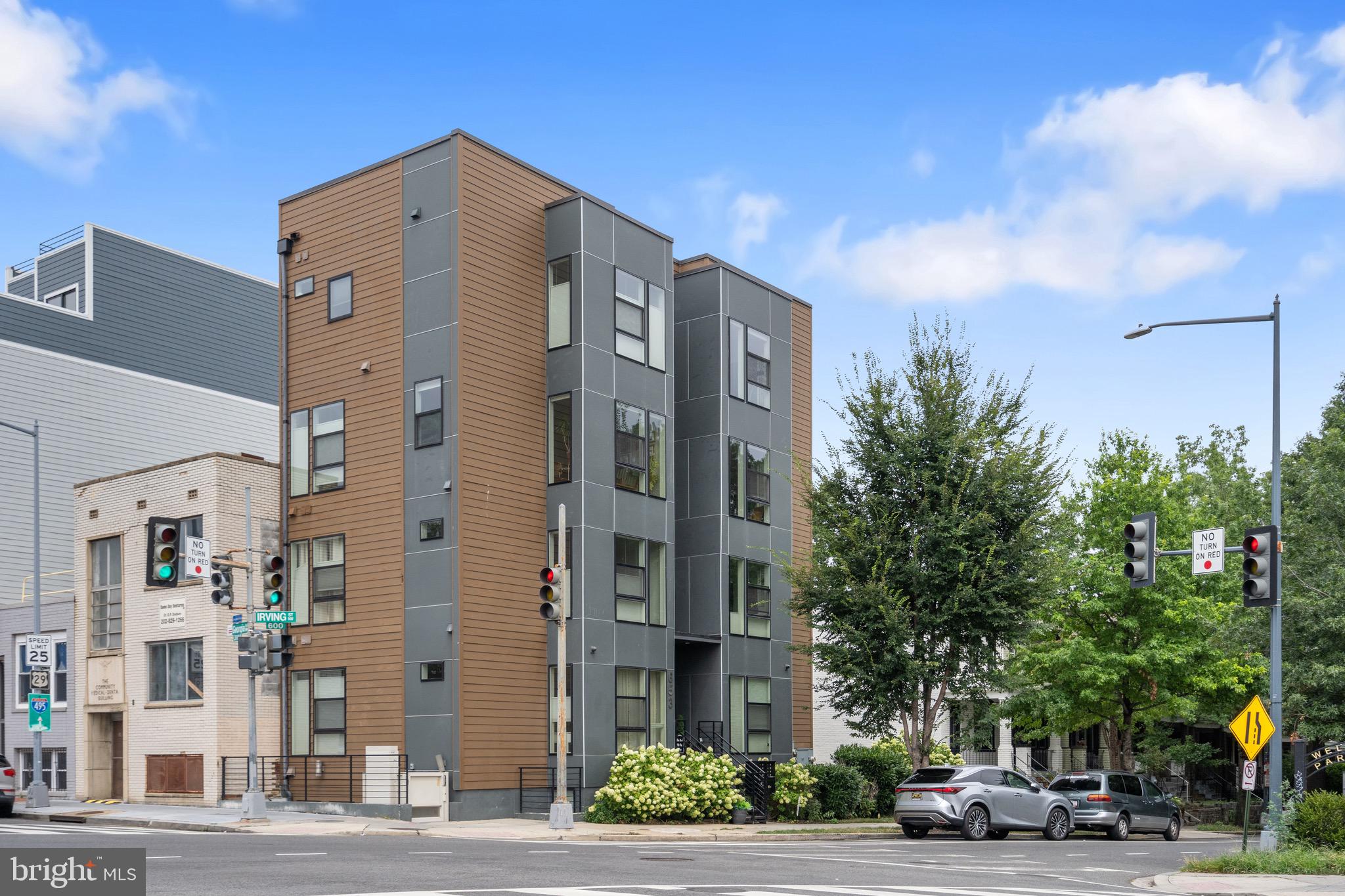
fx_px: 1307
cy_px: 448
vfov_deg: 37.8
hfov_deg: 54.4
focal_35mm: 35
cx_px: 672
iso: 500
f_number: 8
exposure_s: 1/1000
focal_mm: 35
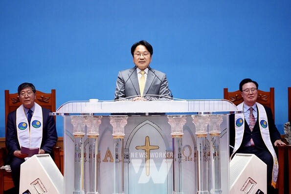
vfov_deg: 5.8
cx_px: 146
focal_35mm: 237
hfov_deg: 8.7
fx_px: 1916
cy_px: 97
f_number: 6.3
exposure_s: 1/250
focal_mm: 237
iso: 3200
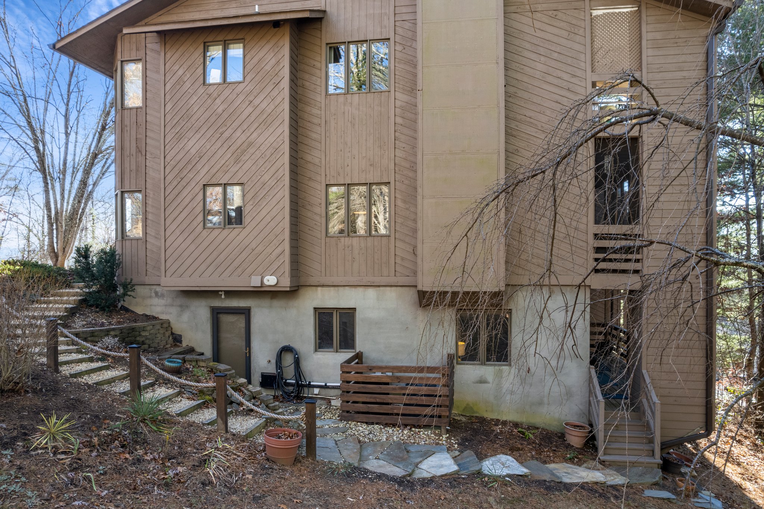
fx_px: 467
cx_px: 382
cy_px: 254
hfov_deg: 78.6
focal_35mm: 22
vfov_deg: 57.2
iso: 100
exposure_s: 1/100
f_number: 2.8
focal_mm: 8.38
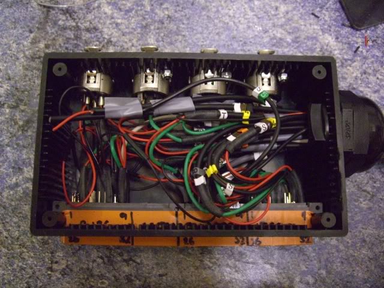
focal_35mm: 38
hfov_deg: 49.0
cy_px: 144
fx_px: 422
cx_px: 192
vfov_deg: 37.7
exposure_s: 1/15
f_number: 2.8
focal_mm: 7.9
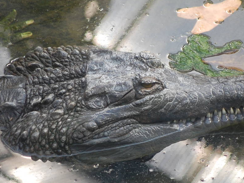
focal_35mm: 357
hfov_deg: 5.6
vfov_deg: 4.2
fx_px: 2516
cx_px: 150
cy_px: 109
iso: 400
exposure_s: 1/125
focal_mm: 122
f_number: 5
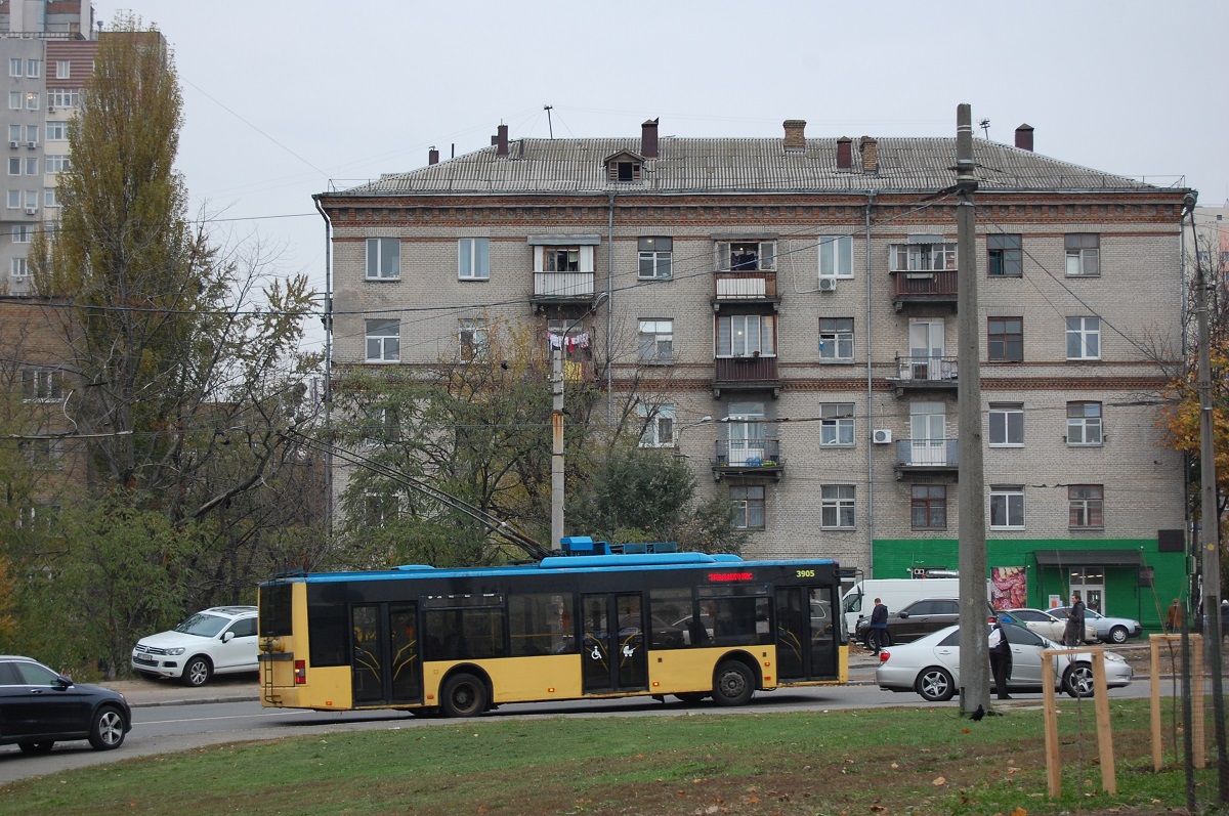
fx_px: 2813
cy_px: 408
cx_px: 614
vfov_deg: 16.5
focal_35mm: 82
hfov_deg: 24.6
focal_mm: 55
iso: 400
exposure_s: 1/100
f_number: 5.6
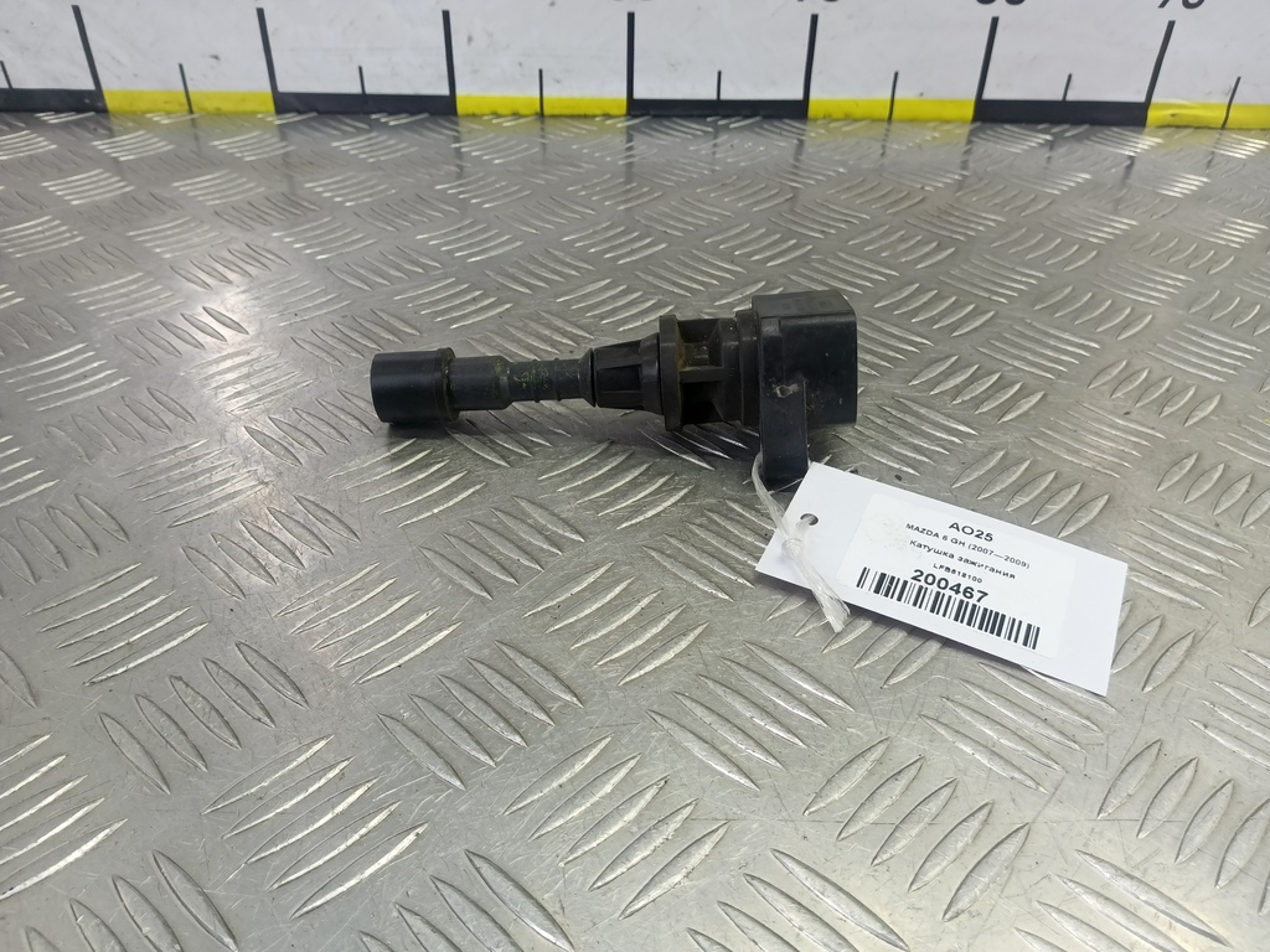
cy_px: 476
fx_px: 844
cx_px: 635
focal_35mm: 23
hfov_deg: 73.9
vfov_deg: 58.9
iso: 133
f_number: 1.6
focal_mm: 4.11
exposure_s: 1/50
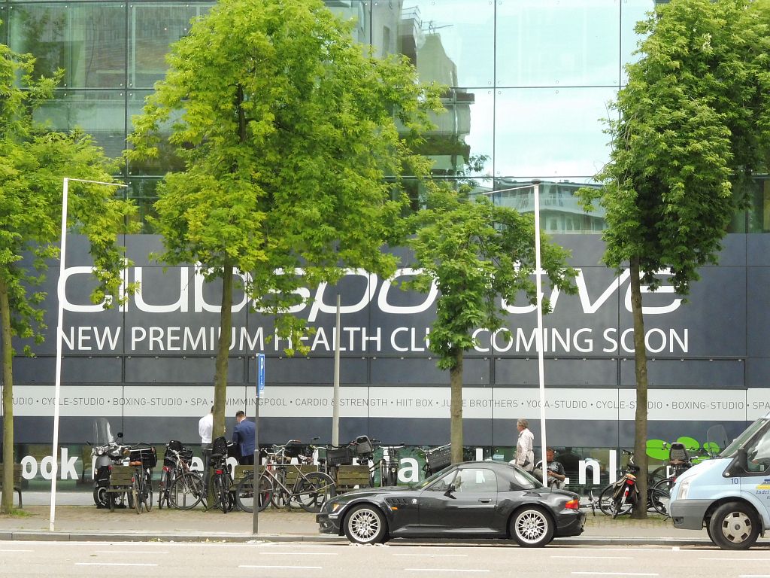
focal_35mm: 122
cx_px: 385
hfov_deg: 16.1
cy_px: 289
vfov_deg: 12.1
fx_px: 2714
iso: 400
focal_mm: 21.8
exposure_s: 1/125
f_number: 5.4
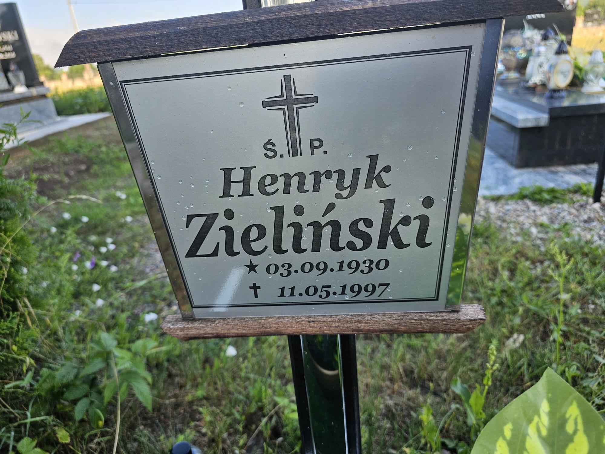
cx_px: 302
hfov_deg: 73.9
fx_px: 402
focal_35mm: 23
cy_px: 227
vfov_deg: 58.9
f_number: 1.7
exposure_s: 1/100
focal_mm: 6.3
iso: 12
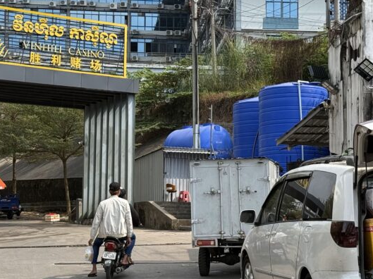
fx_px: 1001
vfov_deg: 15.9
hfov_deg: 21.1
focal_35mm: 93
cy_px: 133
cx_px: 212
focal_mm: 6.76
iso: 64
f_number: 1.78
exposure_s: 1/3333
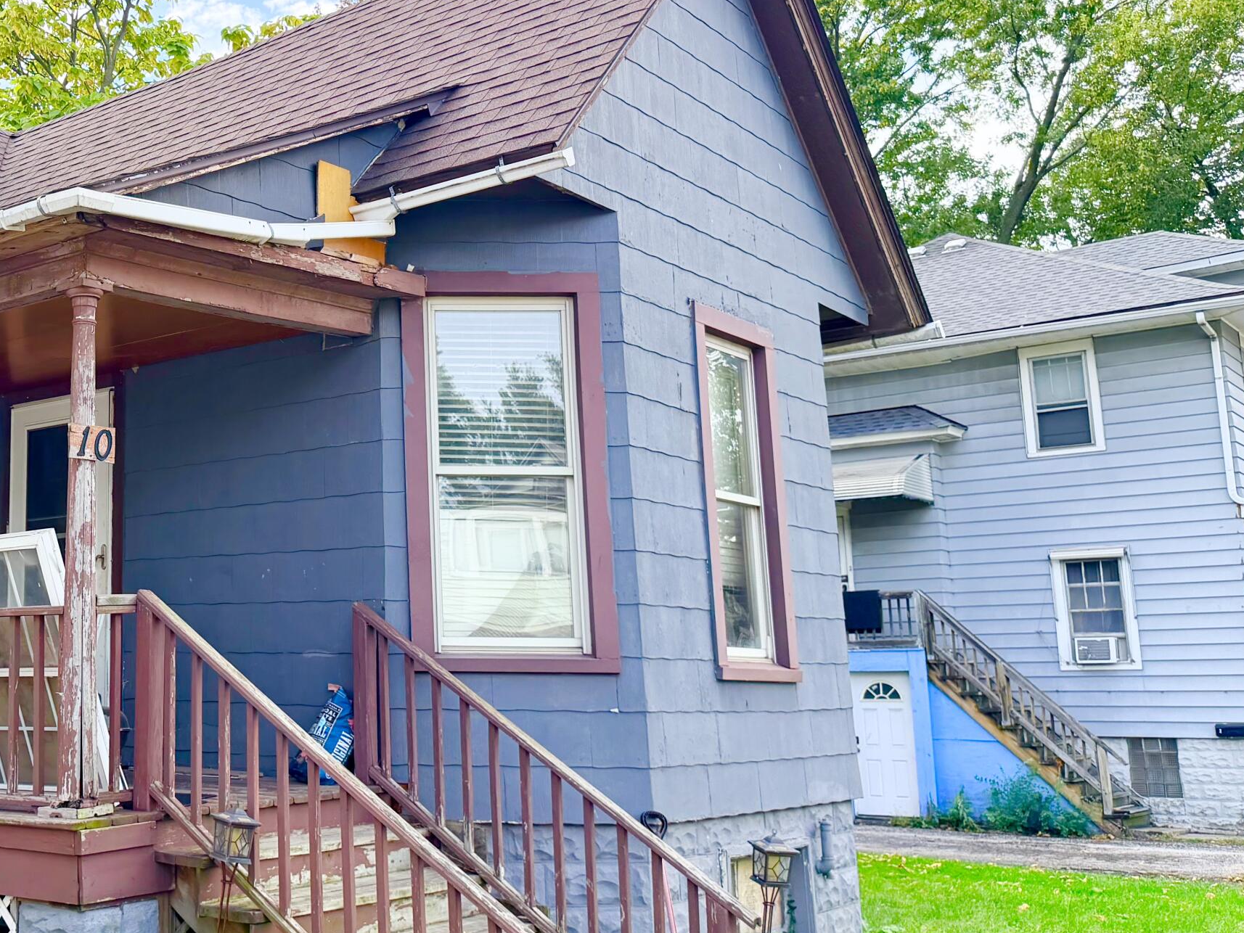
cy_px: 429
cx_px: 171
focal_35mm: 42
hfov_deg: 41.9
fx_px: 1510
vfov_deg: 34.3
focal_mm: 6.76
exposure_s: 1/1901
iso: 100
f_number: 1.78
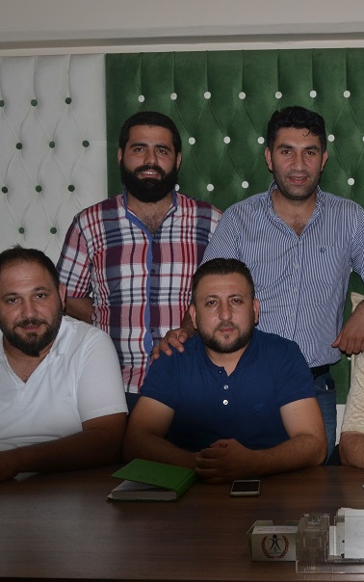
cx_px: 359
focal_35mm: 56
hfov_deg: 22.3
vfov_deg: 36.3
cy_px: 287
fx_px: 888
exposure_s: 1/60
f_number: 8
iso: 400
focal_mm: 24
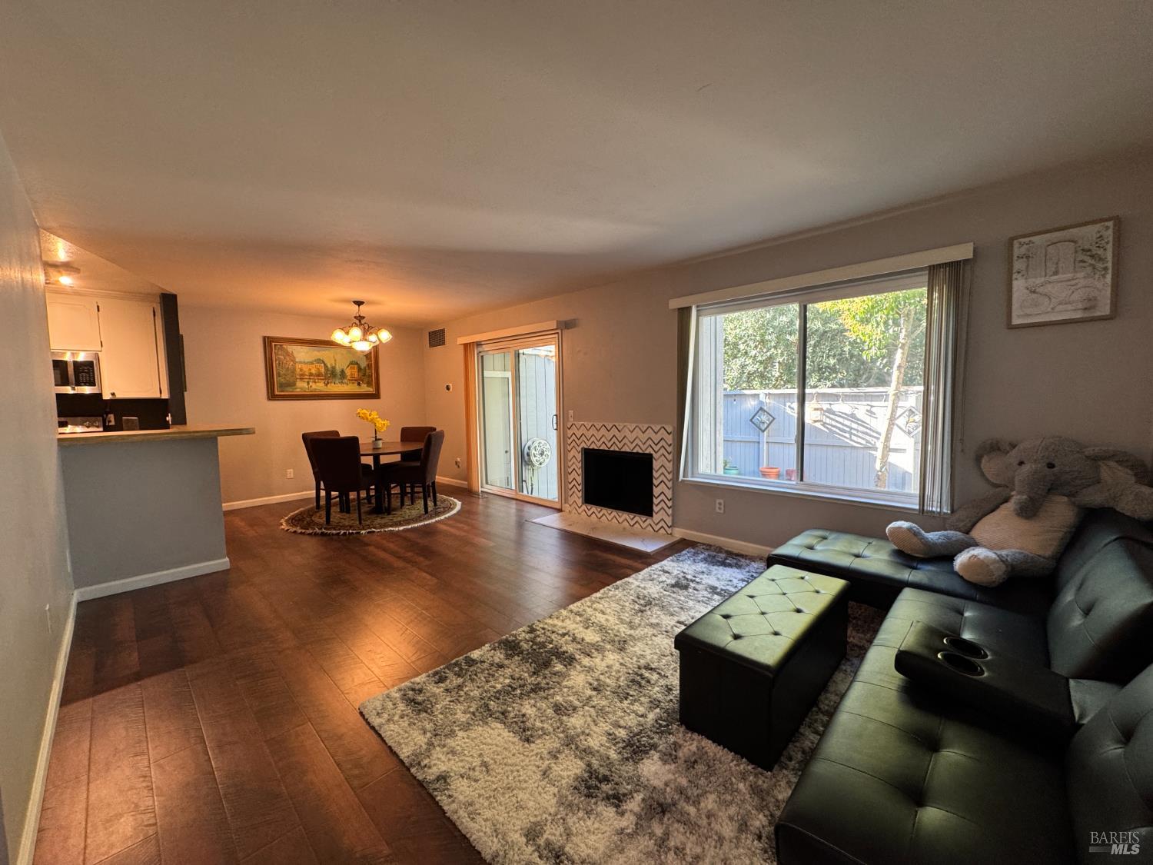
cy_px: 432
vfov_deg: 85.7
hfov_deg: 102.1
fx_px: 466
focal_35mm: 14
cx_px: 576
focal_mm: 2.22
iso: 200
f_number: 2.2
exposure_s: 1/60
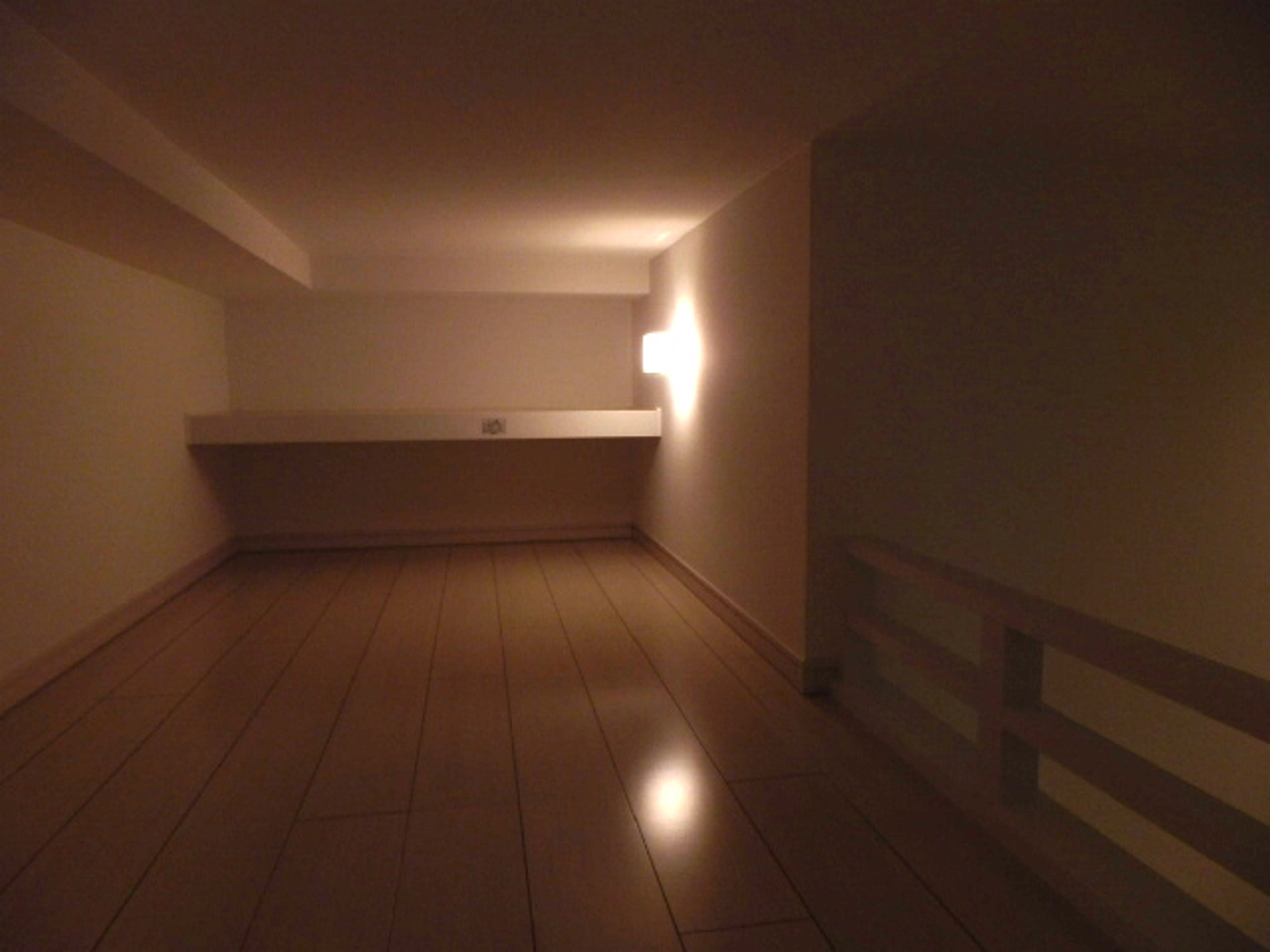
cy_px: 476
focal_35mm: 24
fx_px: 881
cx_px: 635
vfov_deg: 56.8
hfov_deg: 71.6
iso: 80
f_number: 3
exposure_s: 1/100
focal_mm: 4.2
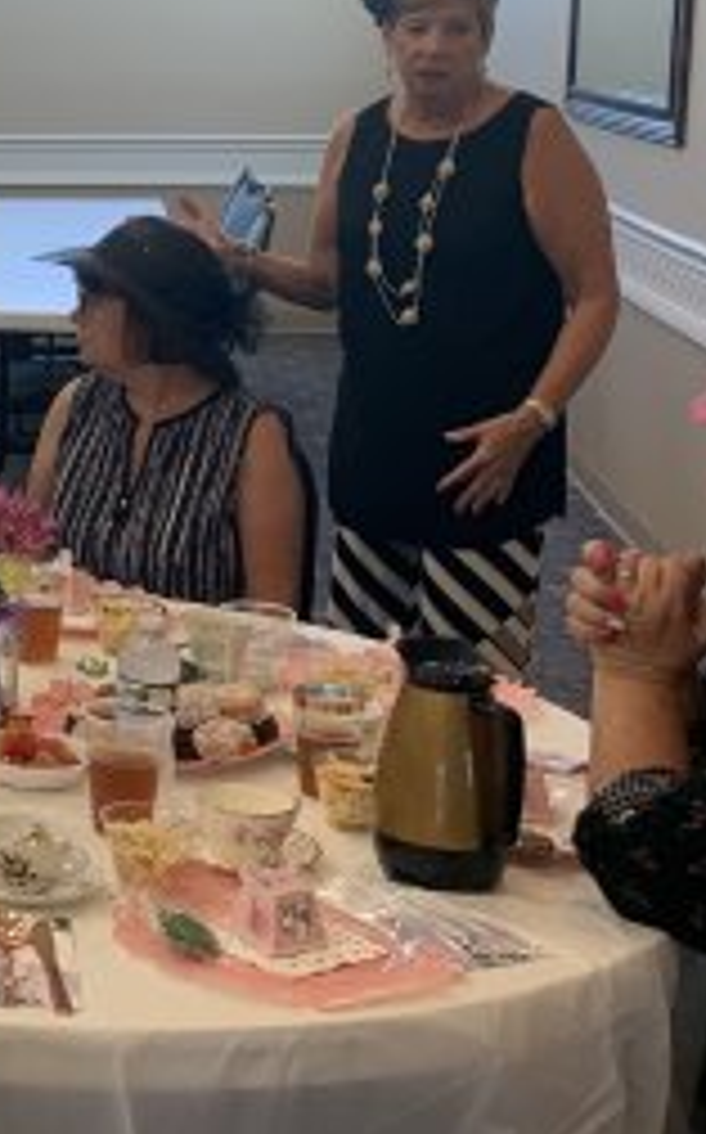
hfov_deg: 16.1
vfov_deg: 29.1
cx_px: -499
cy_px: 324
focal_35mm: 70
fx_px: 2160
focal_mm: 4.25
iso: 80
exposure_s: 1/120
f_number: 1.8
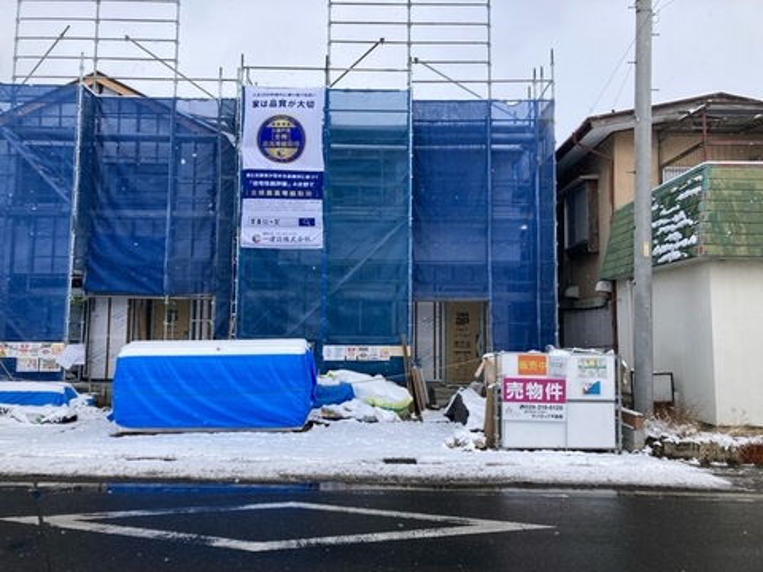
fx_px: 617
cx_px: 382
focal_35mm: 28
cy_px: 286
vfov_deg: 49.7
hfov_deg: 63.4
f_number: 1.8
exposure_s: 1/1389
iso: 20
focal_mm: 3.99
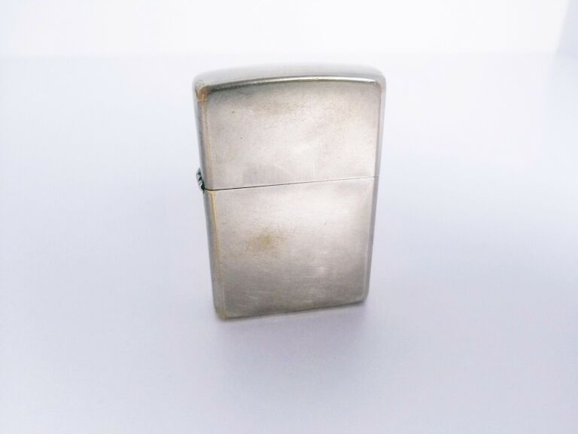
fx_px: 451
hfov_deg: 65.3
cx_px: 289
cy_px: 217
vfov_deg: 51.4
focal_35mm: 27
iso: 200
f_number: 1.8
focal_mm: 3.95
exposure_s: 1/50
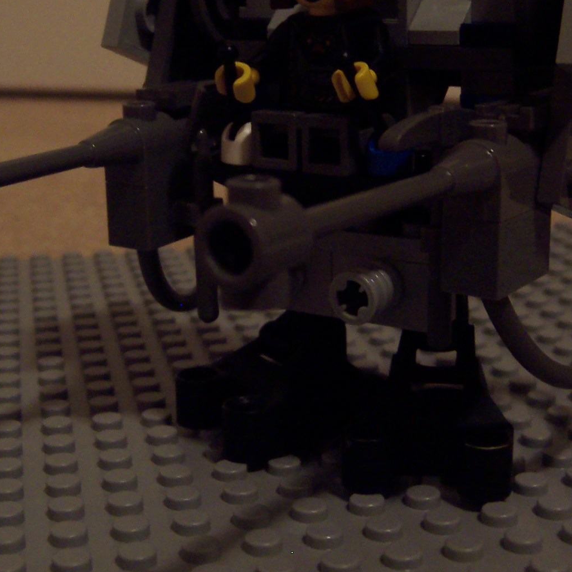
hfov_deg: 27.3
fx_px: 1178
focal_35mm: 63
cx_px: 310
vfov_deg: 27.1
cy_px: 171
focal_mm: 5.6
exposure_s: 1/8
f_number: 2.8
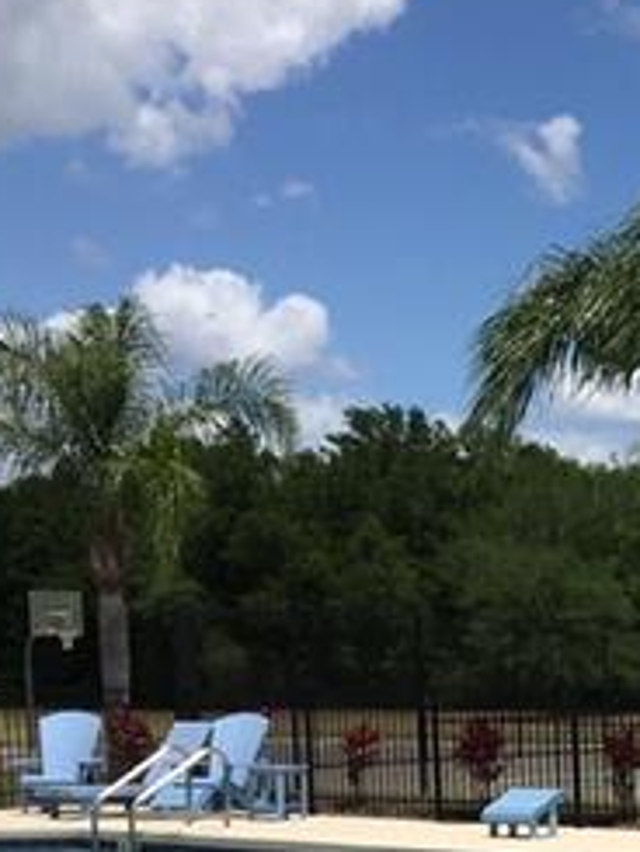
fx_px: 2241
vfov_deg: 20.5
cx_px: 897
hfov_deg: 15.3
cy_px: 953
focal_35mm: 91
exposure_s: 1/2849
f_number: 2.2
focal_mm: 4.15
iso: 25
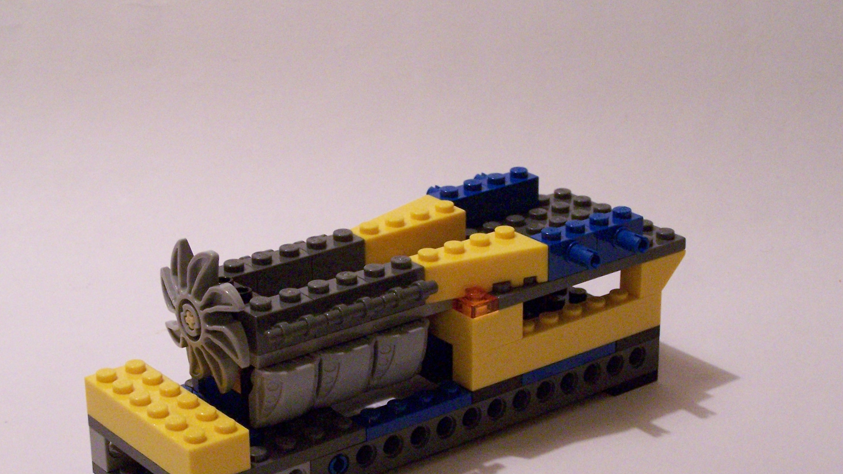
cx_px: 391
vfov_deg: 14.3
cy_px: 345
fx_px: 1878
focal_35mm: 84
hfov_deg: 25.3
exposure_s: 1/20
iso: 400
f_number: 3.2
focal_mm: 11.1
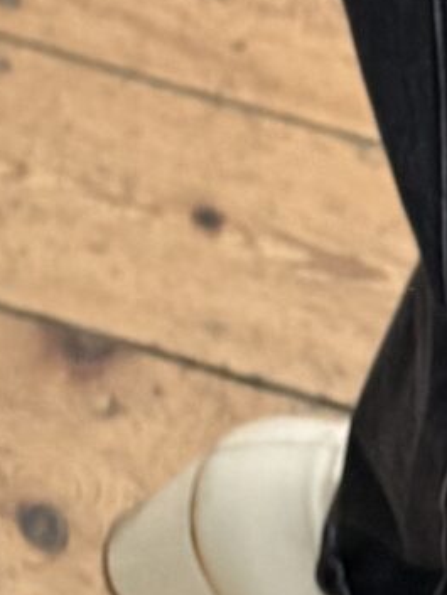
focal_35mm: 174
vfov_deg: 8.5
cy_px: -1468
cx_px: 231
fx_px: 2994
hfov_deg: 8.5
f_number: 1.78
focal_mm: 6.76
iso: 320
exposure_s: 1/60
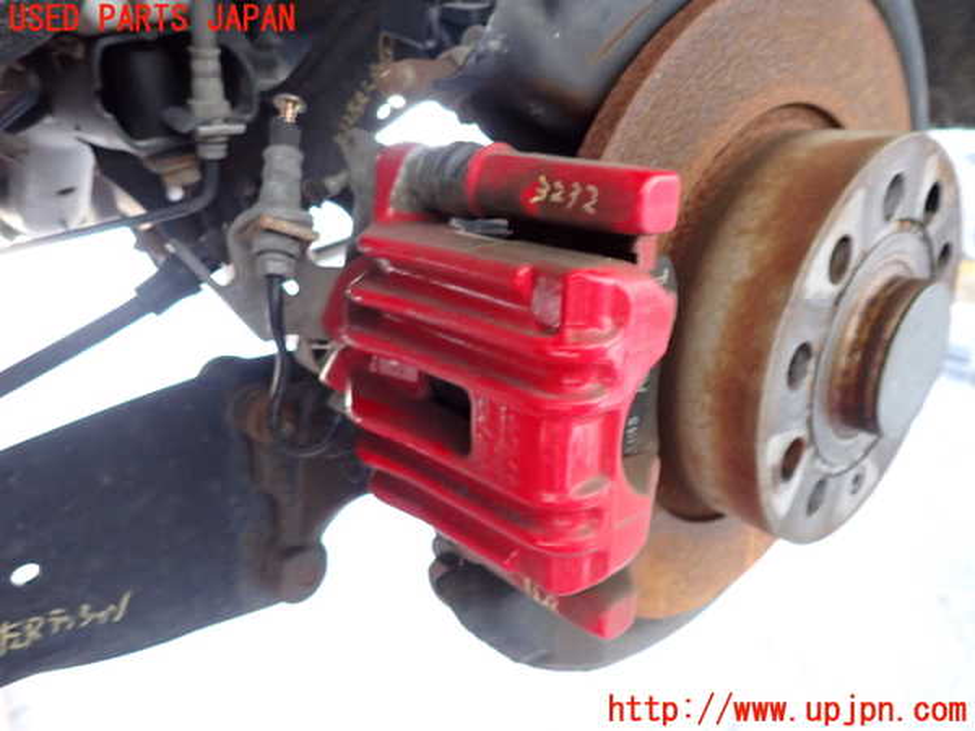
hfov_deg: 69.4
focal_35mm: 25
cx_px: 488
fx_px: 704
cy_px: 366
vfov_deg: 54.9
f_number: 2
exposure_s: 1/30
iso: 400
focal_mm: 4.5
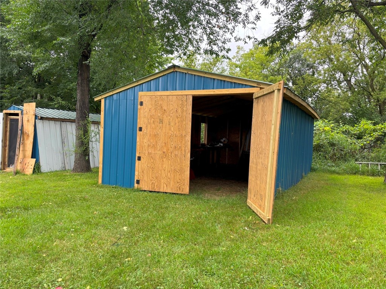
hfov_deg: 67.3
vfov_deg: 53.1
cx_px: 193
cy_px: 144
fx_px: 290
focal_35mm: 26
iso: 50
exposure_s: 1/421
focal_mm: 5.96
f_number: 1.6
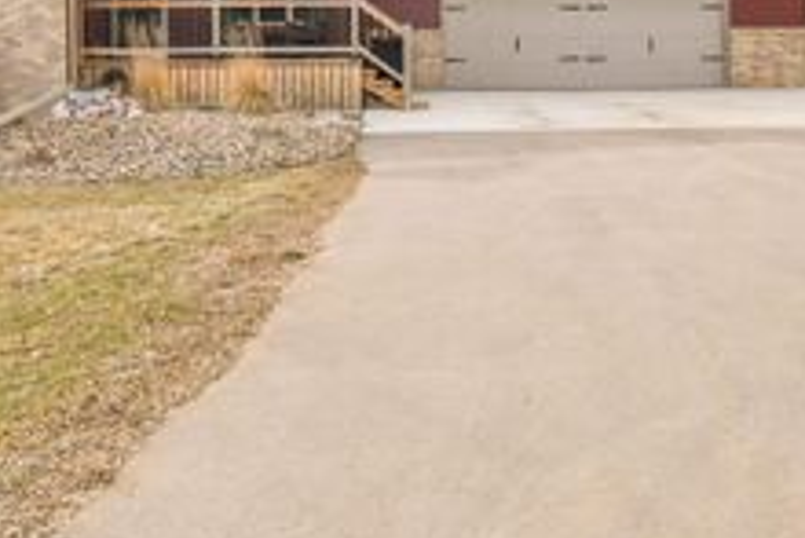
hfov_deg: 39.6
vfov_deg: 26.1
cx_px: 381
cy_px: 53
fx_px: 1119
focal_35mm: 50
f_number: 7.1
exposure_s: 1/6400
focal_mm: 15
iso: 1250
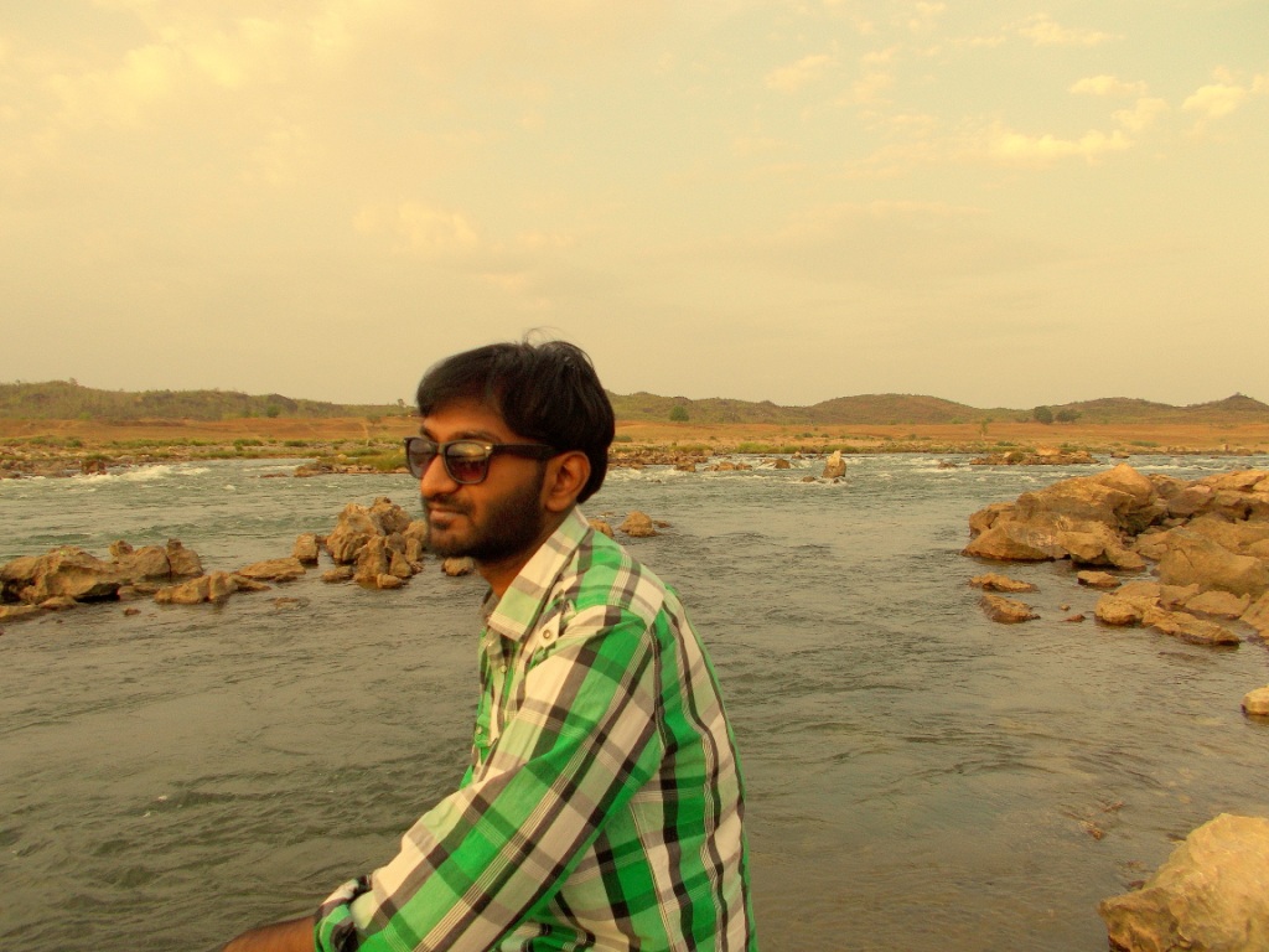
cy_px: 476
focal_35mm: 26
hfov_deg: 67.3
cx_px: 634
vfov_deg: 53.1
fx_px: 953
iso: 80
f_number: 3.2
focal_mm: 4.6
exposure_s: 1/200
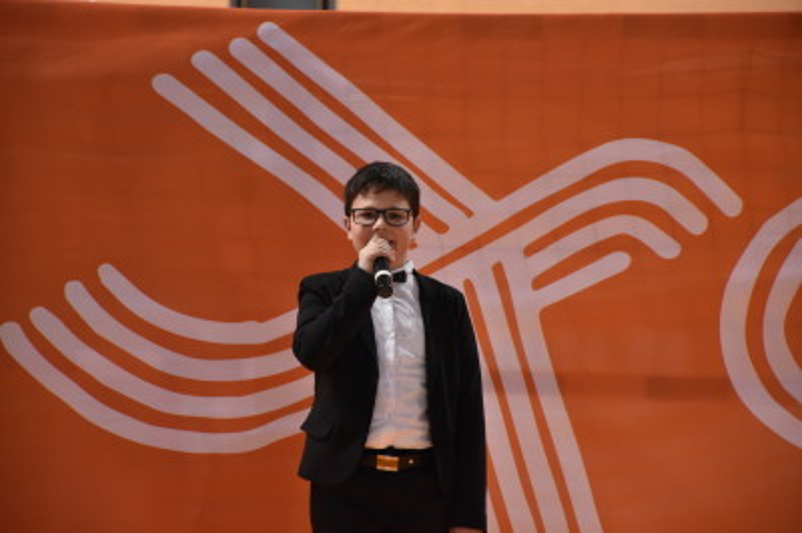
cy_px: 266
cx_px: 401
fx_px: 4674
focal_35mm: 210
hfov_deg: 9.8
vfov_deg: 6.5
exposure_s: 1/80
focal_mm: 140
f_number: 6.3
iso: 1000
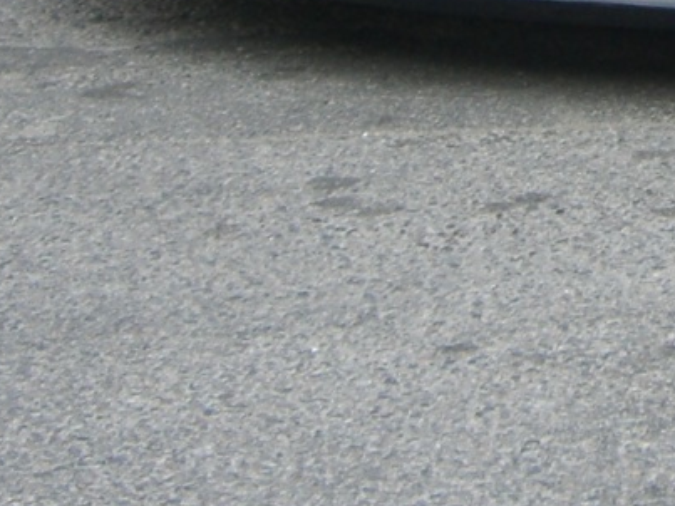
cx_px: 889
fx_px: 2944
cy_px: -280
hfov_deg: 12.6
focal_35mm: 151
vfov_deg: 9.5
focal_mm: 6.2
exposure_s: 1/160
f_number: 4.3
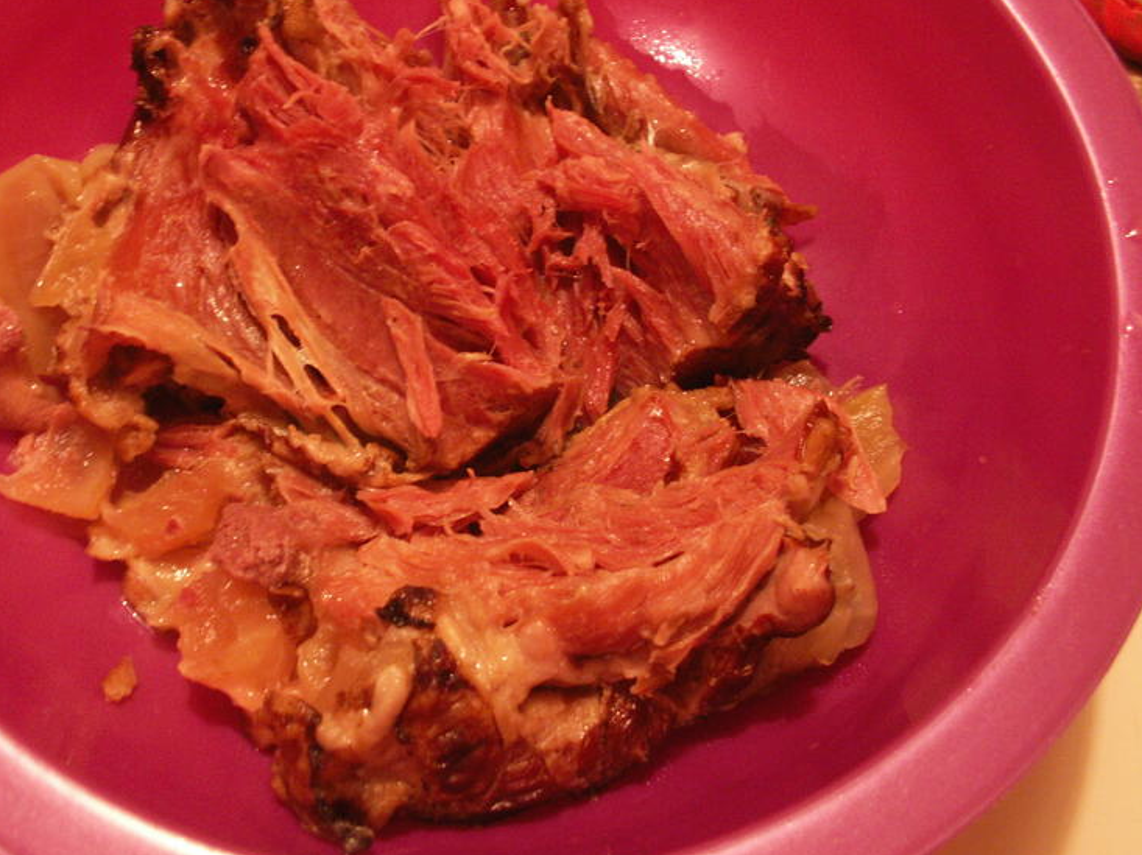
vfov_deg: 33.5
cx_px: 486
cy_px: 354
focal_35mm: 43
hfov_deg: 43.7
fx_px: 1418
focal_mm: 5.86
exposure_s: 1/6
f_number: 2.8
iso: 160
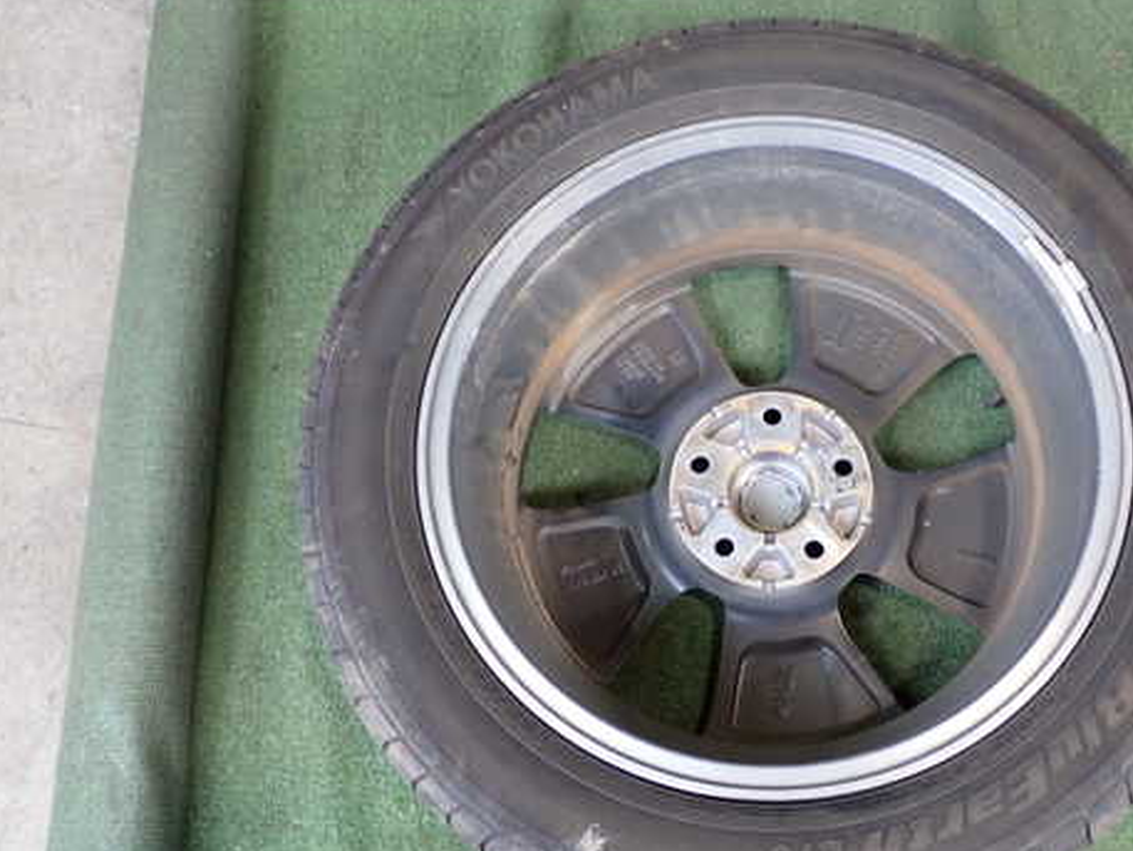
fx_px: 1375
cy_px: 469
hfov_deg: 44.5
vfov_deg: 34.3
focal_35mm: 42
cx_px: 689
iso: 200
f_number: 2.4
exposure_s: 1/60
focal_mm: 5.79
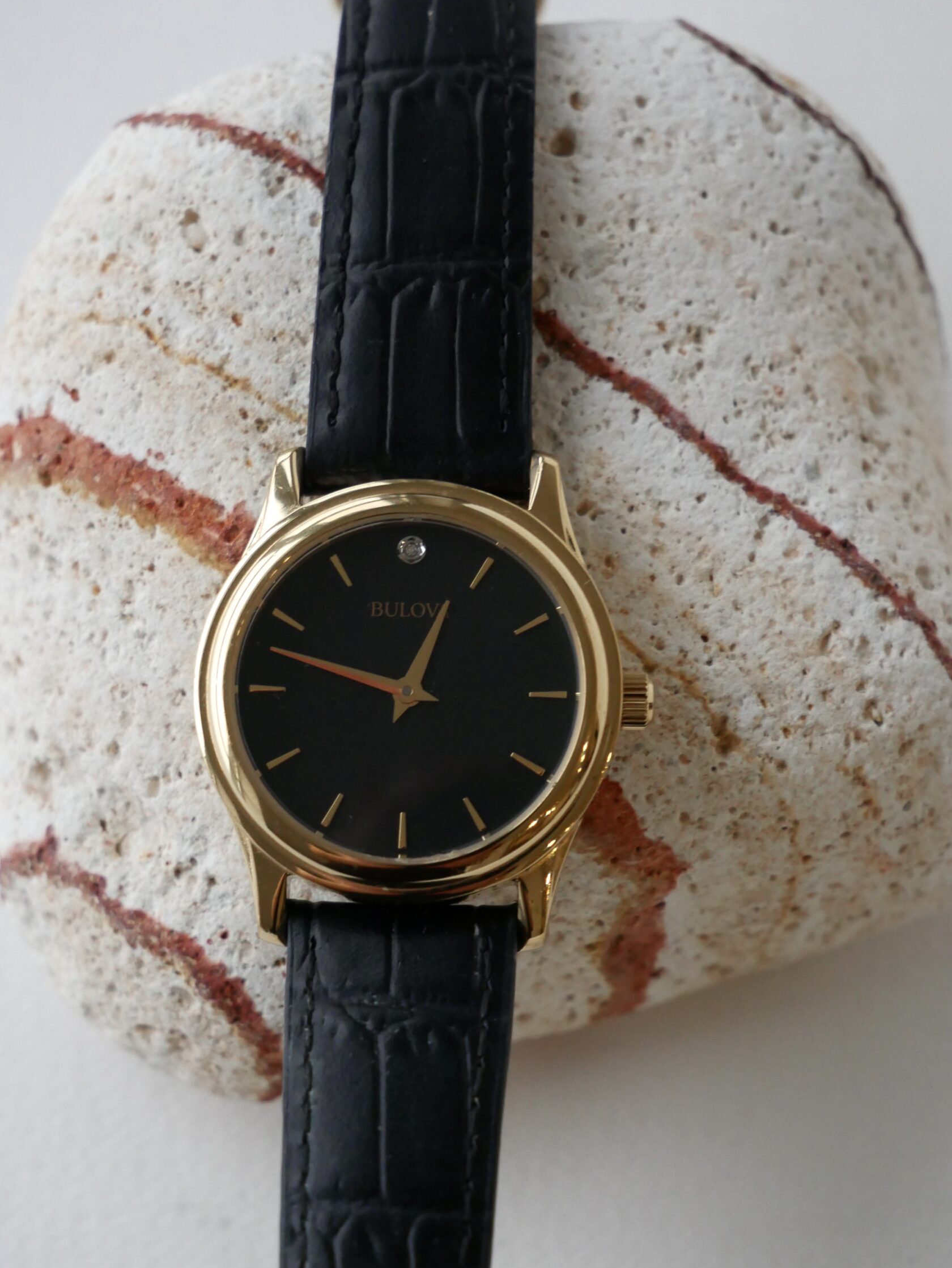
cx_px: 445
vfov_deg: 16.5
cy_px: 701
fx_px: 4360
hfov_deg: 12.5
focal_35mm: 119
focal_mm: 52
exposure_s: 1/125
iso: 1600
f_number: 5.6
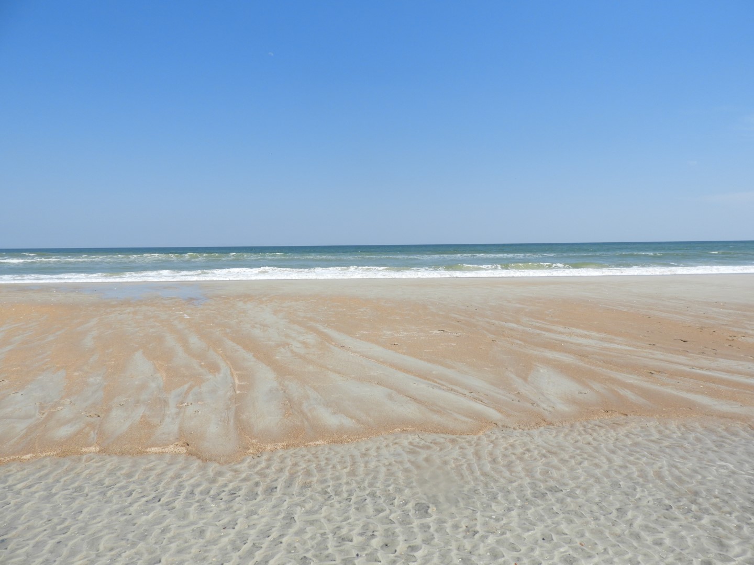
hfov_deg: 71.6
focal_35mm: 24
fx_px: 523
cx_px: 377
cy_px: 282
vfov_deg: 56.8
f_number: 3.3
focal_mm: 4.3
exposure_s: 1/1600
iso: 100
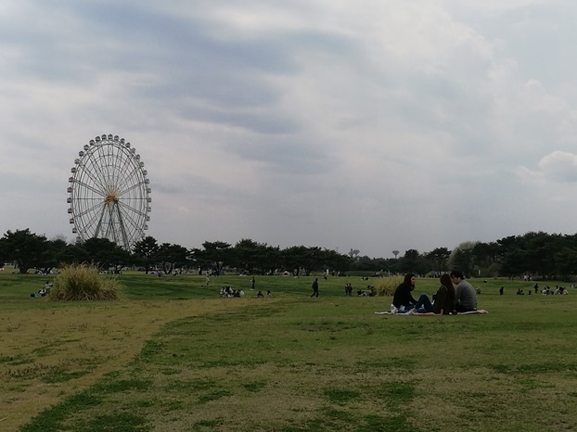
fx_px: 1100
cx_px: 312
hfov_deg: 29.4
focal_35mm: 66
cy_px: 203
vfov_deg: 22.2
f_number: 2.2
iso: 50
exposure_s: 1/2096
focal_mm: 4.5
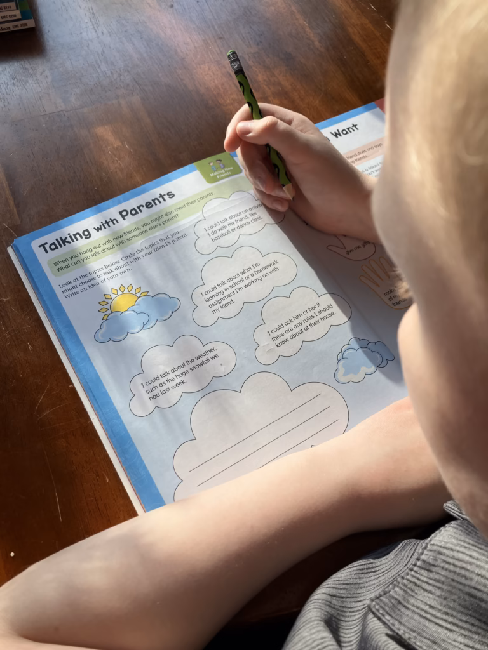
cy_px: 325
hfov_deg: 49.7
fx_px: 526
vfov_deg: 63.4
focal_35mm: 28
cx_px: 244
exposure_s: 1/256
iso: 25
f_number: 1.8
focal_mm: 3.99
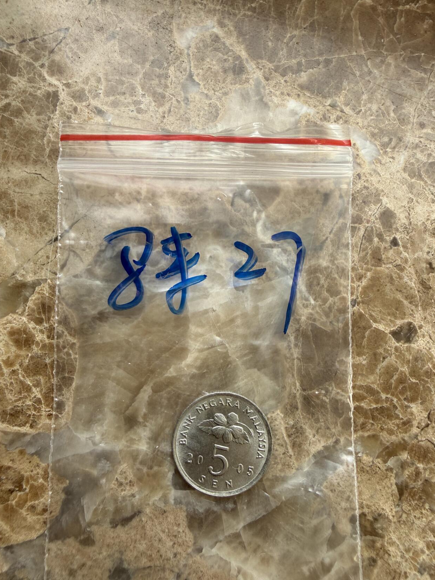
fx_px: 436
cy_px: 308
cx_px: 220
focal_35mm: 26
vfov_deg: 67.2
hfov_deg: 53.0
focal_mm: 2.22
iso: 40
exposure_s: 1/198
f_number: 2.2
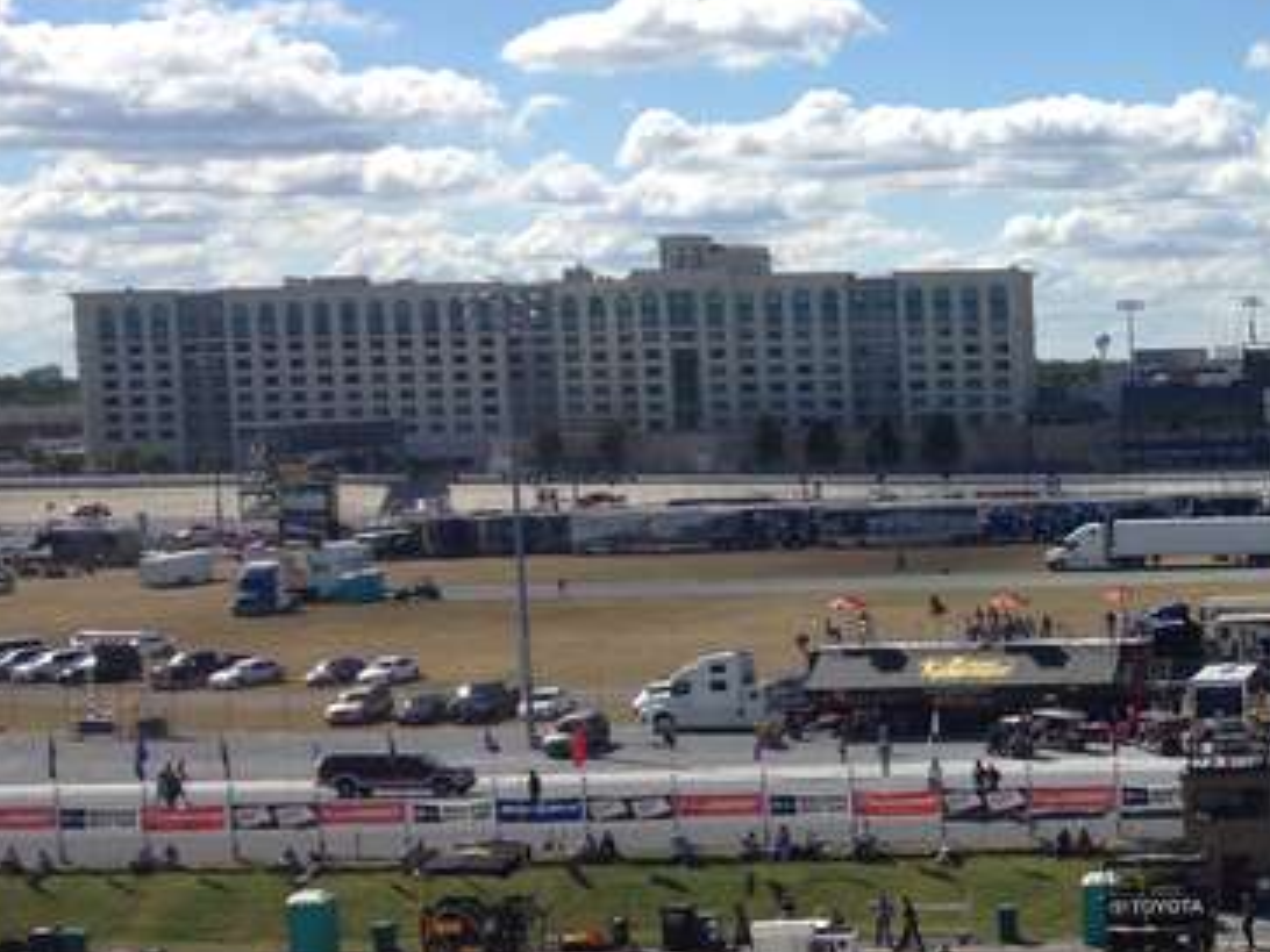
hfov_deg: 23.9
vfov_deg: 19.1
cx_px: 1368
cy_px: 596
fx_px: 2825
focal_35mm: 77
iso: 50
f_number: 2.4
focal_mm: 4.28
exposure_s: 1/2632
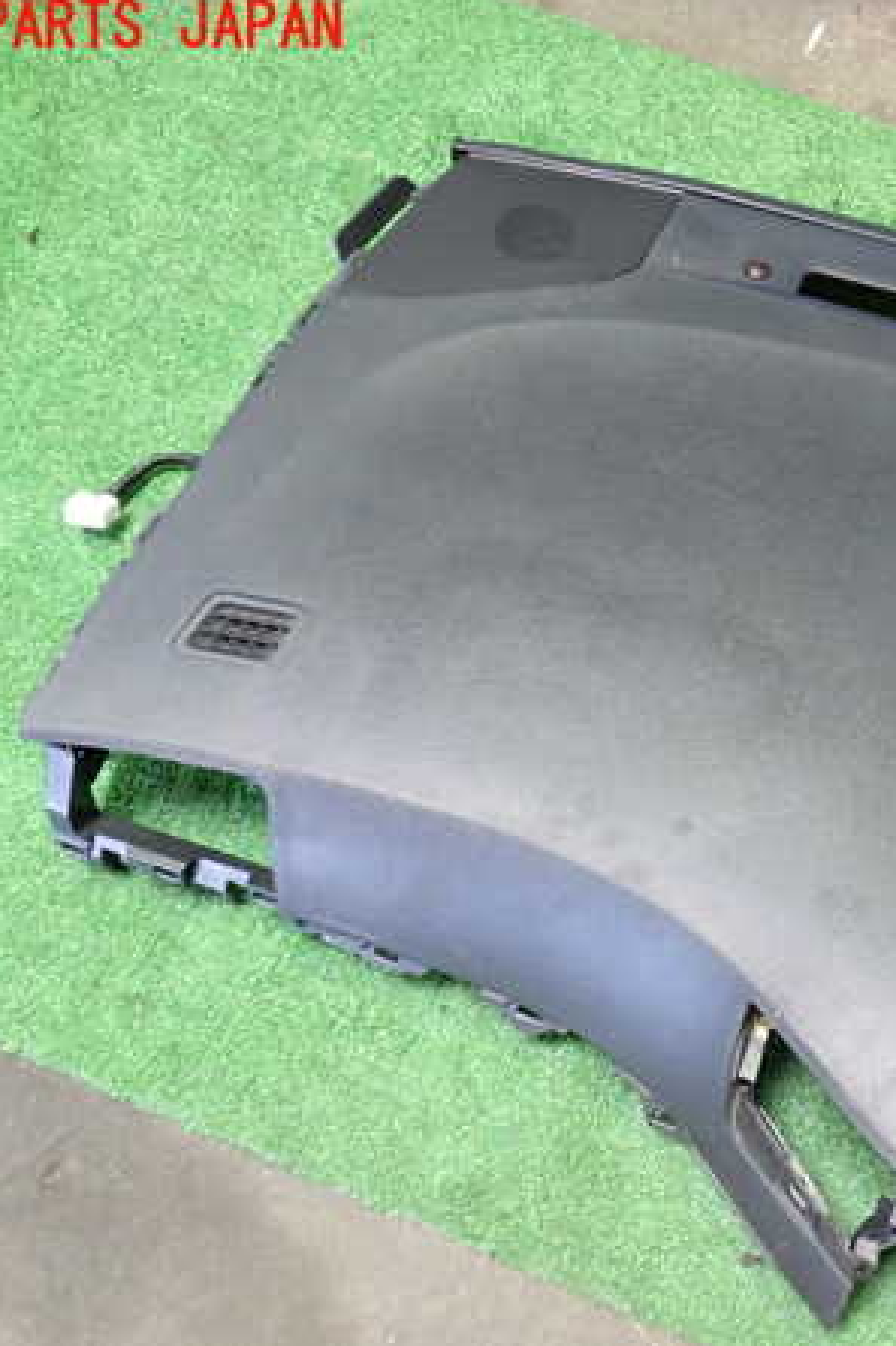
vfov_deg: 46.4
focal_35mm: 42
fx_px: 1569
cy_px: 670
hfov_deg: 31.2
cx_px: 700
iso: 400
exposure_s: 1/30
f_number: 2.3
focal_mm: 5.4
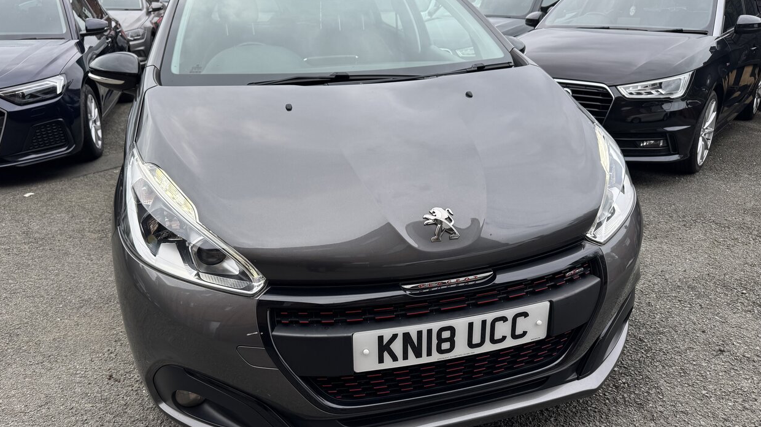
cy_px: 204
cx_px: 369
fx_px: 545
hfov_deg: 69.9
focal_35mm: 27
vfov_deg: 42.9
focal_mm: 6.76
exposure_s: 1/925
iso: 80
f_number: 1.78
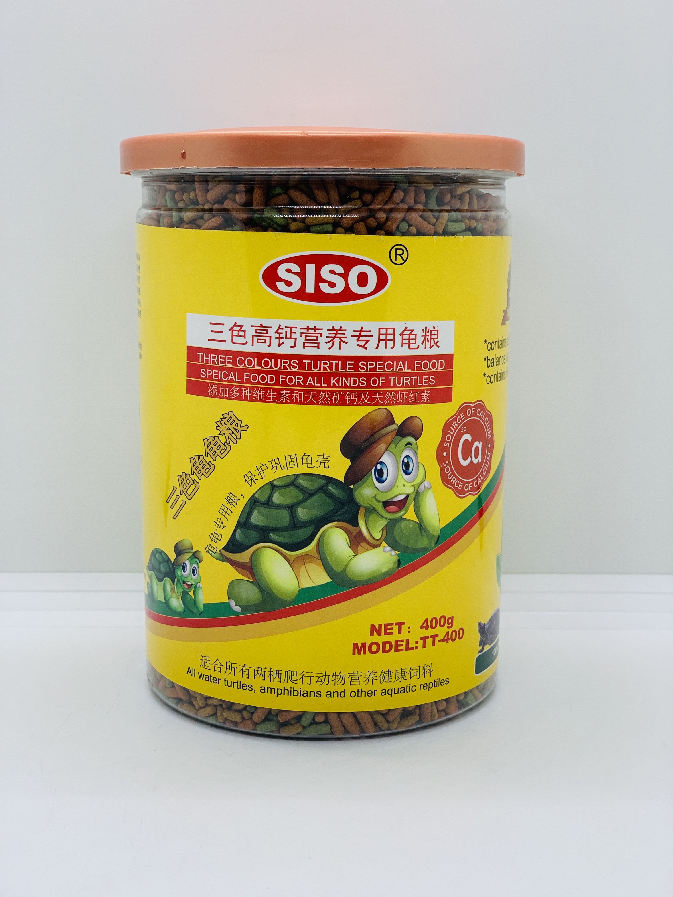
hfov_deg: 28.0
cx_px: 336
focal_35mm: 52
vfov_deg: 36.8
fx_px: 1348
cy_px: 448
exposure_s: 1/122
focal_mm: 6
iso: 32
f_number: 2.4
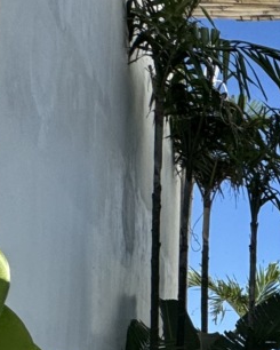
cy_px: 419
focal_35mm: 67
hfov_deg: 12.8
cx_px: 767
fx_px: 694
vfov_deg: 25.4
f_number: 2.2
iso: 50
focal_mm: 2.22
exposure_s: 1/1789
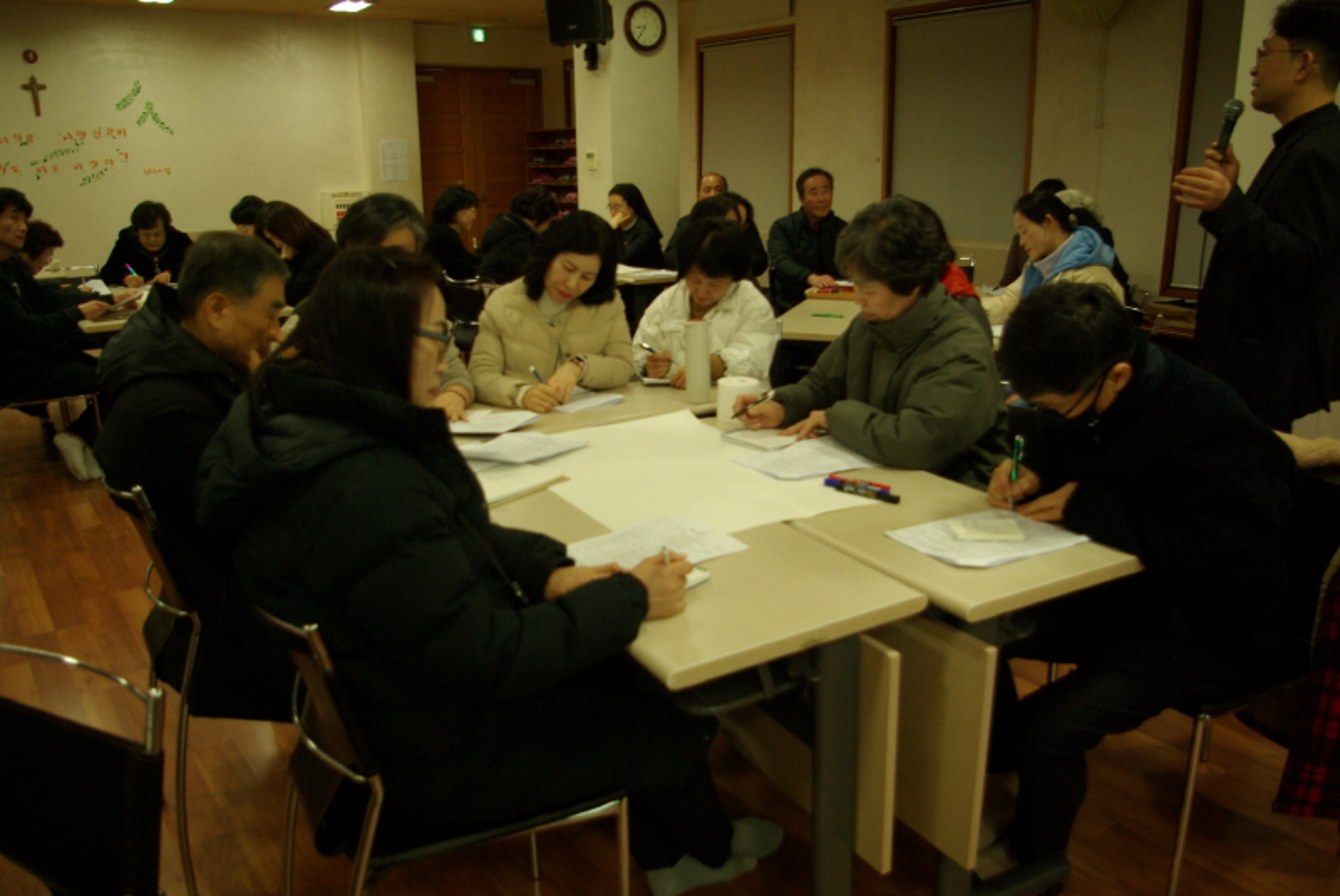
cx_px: 670
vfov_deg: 48.0
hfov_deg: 67.3
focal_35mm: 27
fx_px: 1006
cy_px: 448
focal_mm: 18
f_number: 4
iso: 400
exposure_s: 1/50
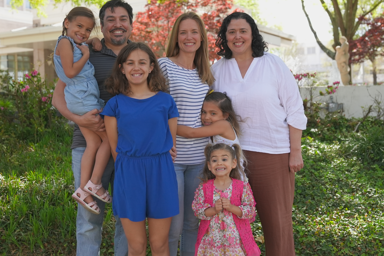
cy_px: 115
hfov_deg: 39.6
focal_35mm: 50
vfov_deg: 27.0
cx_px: 186
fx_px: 534
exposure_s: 1/2500
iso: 1250
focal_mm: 45
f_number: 4
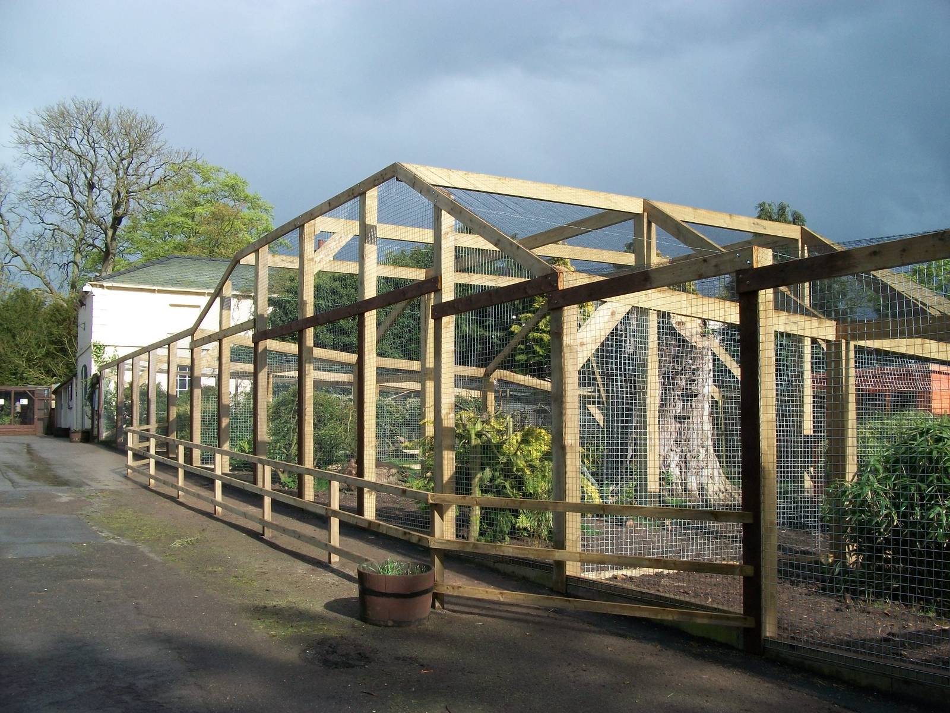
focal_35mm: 32
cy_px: 356
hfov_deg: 56.8
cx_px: 475
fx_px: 878
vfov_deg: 44.2
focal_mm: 5.7
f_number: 5.5
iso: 80
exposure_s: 1/250
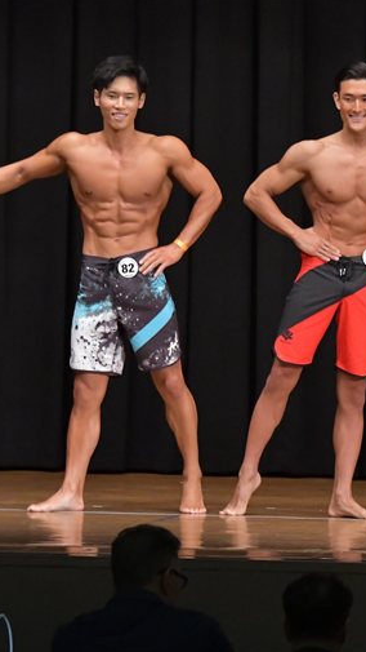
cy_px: 328
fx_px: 5073
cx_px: 409
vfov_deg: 7.3
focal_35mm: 294
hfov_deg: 4.1
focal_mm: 122
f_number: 5.6
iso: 6400
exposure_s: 1/400
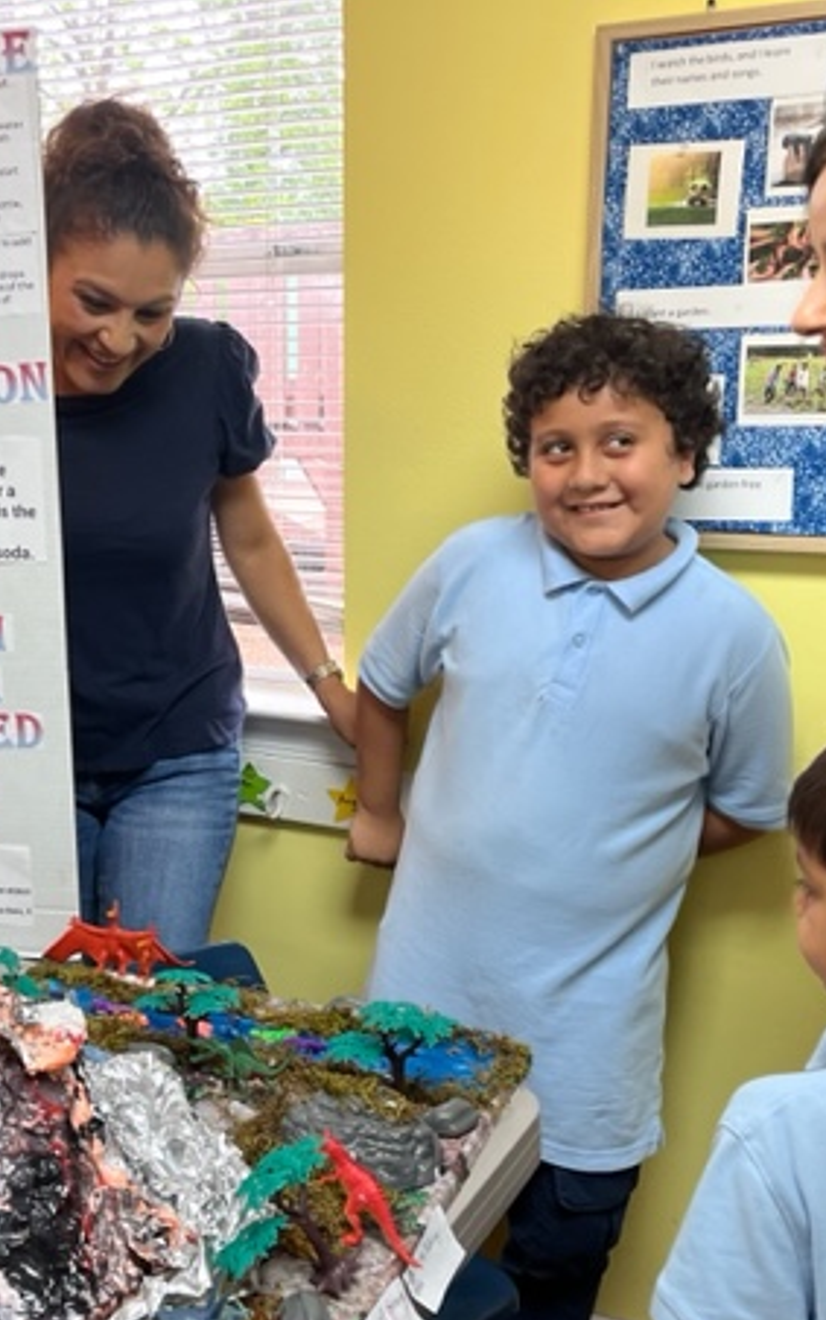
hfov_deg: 32.6
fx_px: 1403
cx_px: 283
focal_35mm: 39
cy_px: 698
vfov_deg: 50.3
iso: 125
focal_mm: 5.1
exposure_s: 1/120
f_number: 1.6
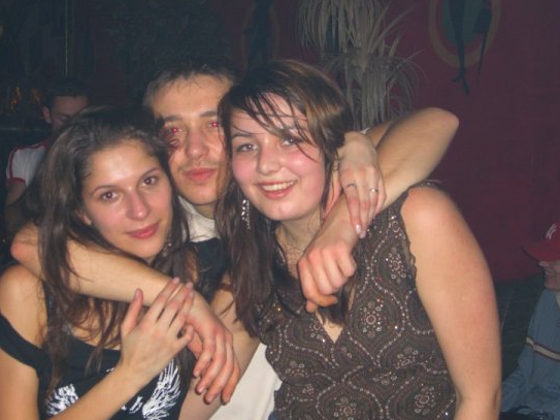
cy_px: 204
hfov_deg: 30.7
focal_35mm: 63
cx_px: 270
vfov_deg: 23.3
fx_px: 1019
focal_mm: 11.8
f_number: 3.6
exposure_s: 1/60
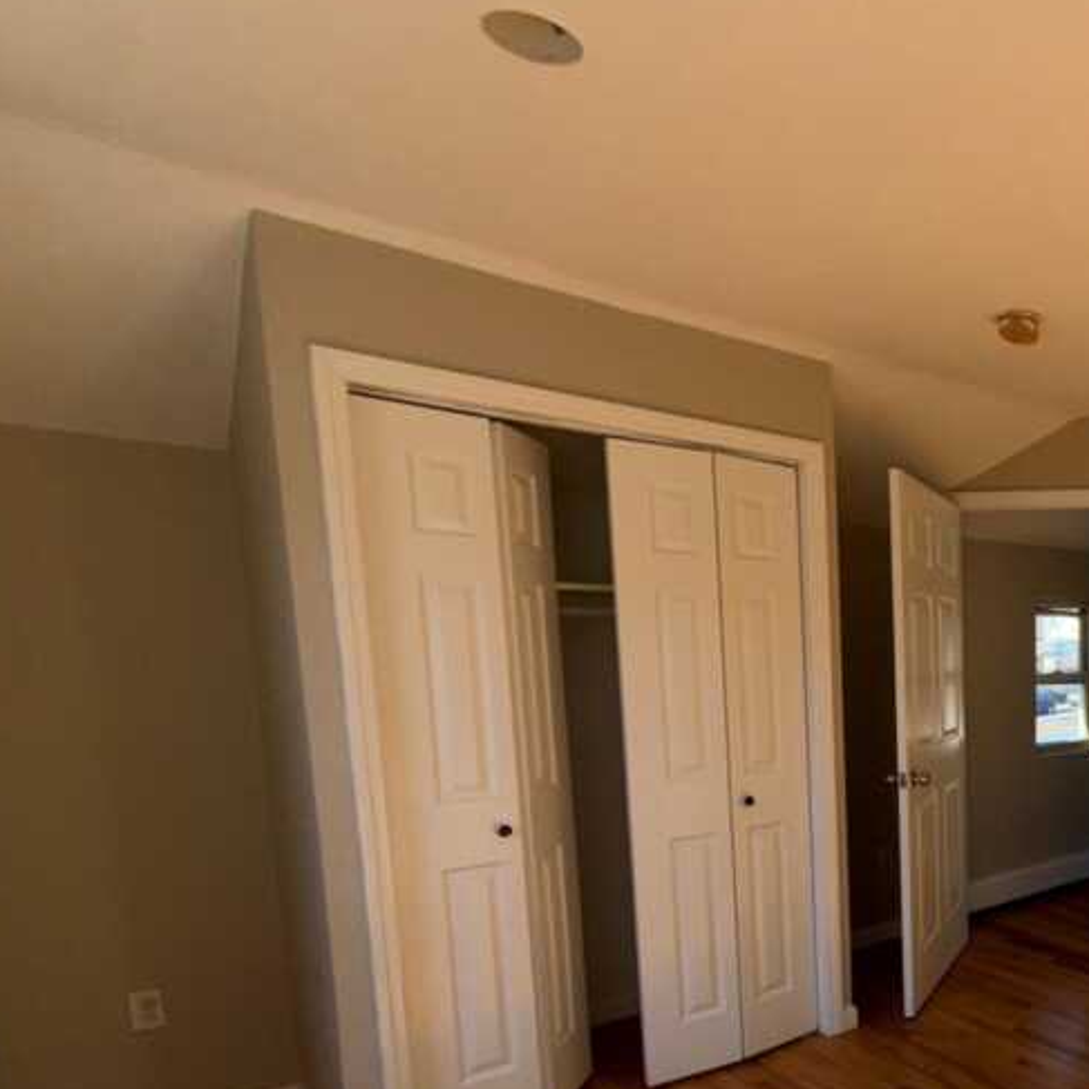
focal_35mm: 26
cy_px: 760
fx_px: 925
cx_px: 1120
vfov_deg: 59.0
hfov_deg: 48.5
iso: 16
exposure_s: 1/294
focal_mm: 2.22
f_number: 2.2
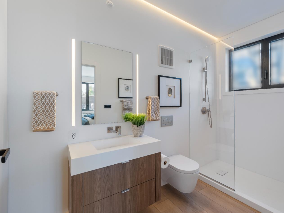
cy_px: 107
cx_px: 154
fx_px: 131
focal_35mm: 16
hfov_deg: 94.3
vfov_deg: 78.1
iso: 400
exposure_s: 1/10
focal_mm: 14
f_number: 9
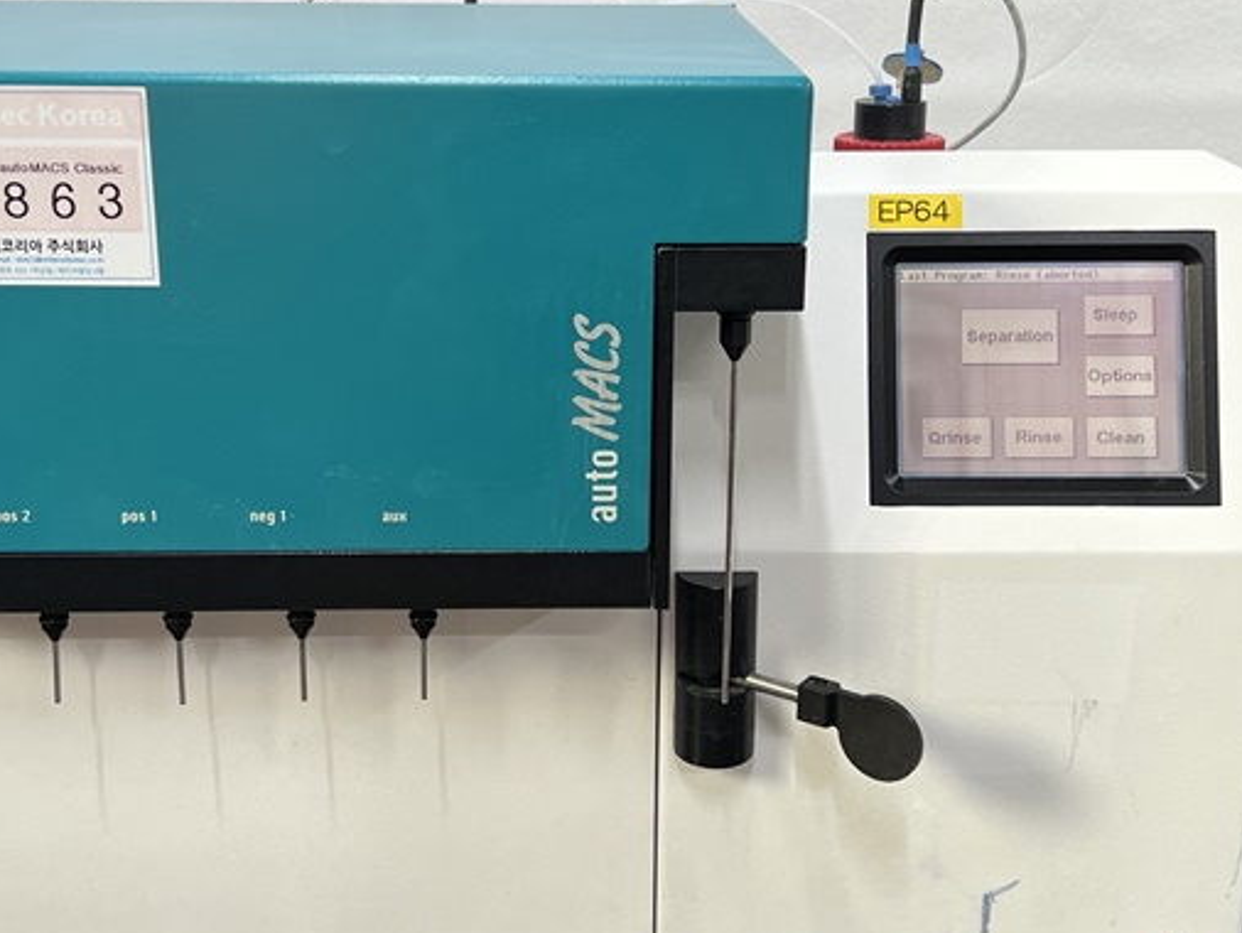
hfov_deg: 48.7
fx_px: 1364
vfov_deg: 37.7
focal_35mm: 38
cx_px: 515
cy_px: 473
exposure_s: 1/120
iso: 80
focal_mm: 5.7
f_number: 1.5
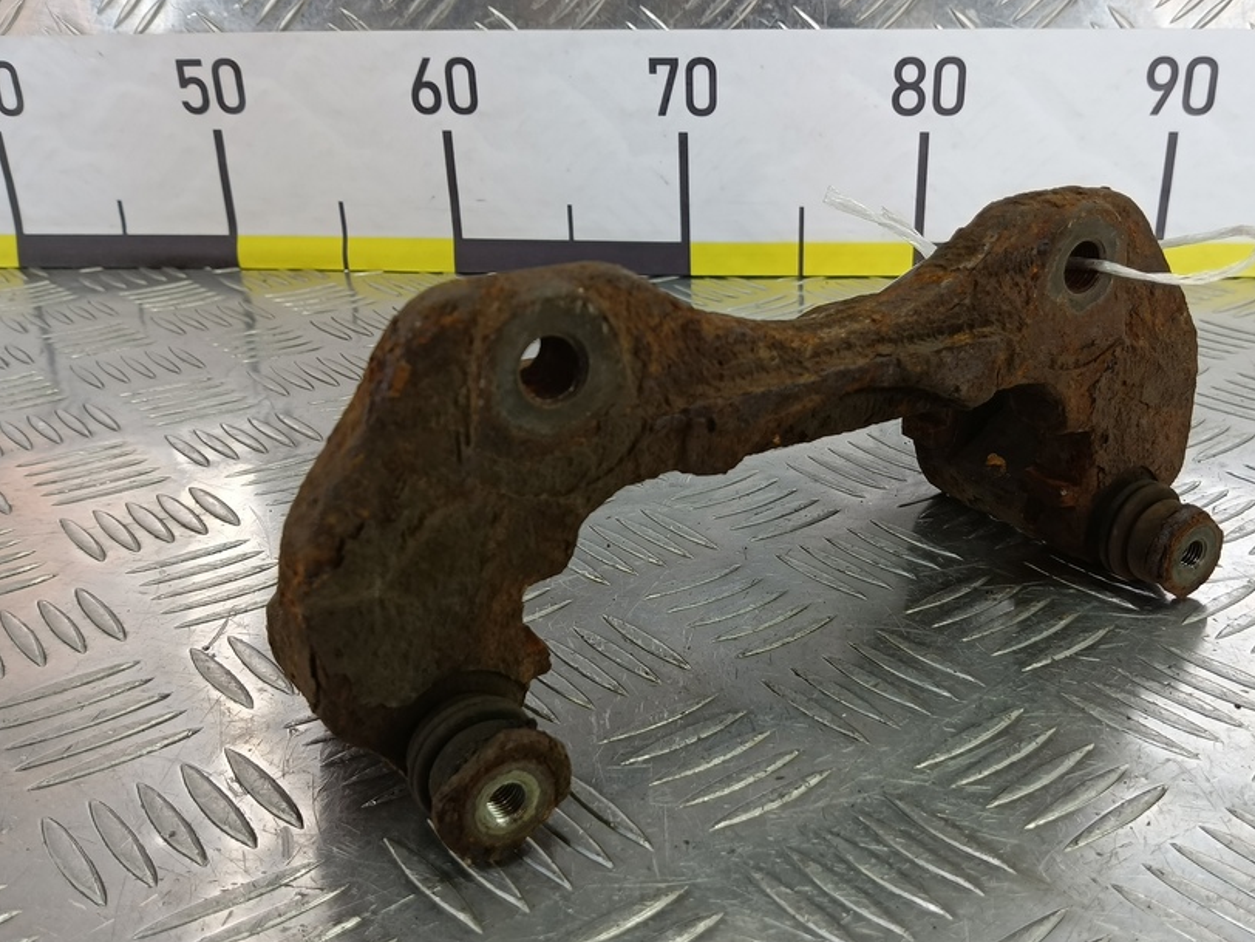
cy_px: 520
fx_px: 1051
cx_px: 740
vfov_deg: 48.2
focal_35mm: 29
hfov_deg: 61.2
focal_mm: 4.11
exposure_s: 1/50
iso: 79
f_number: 1.6
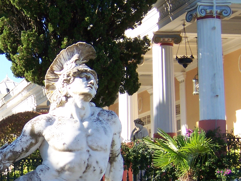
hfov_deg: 15.7
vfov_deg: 11.9
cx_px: 17
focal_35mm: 124
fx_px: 863
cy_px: 146
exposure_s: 1/250
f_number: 4
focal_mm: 11
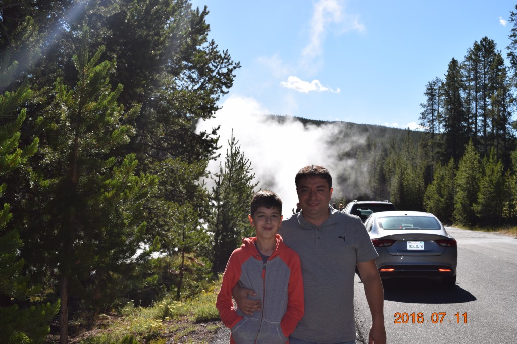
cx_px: 258
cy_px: 172
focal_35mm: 46
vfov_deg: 28.9
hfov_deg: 42.3
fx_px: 668
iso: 100
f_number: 10
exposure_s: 1/200
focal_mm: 31
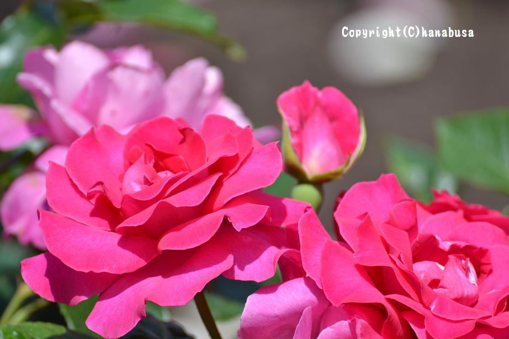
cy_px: 170
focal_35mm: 390
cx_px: 254
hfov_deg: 5.3
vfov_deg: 3.5
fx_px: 5515
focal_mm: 260
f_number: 5.6
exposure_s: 1/500
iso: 100
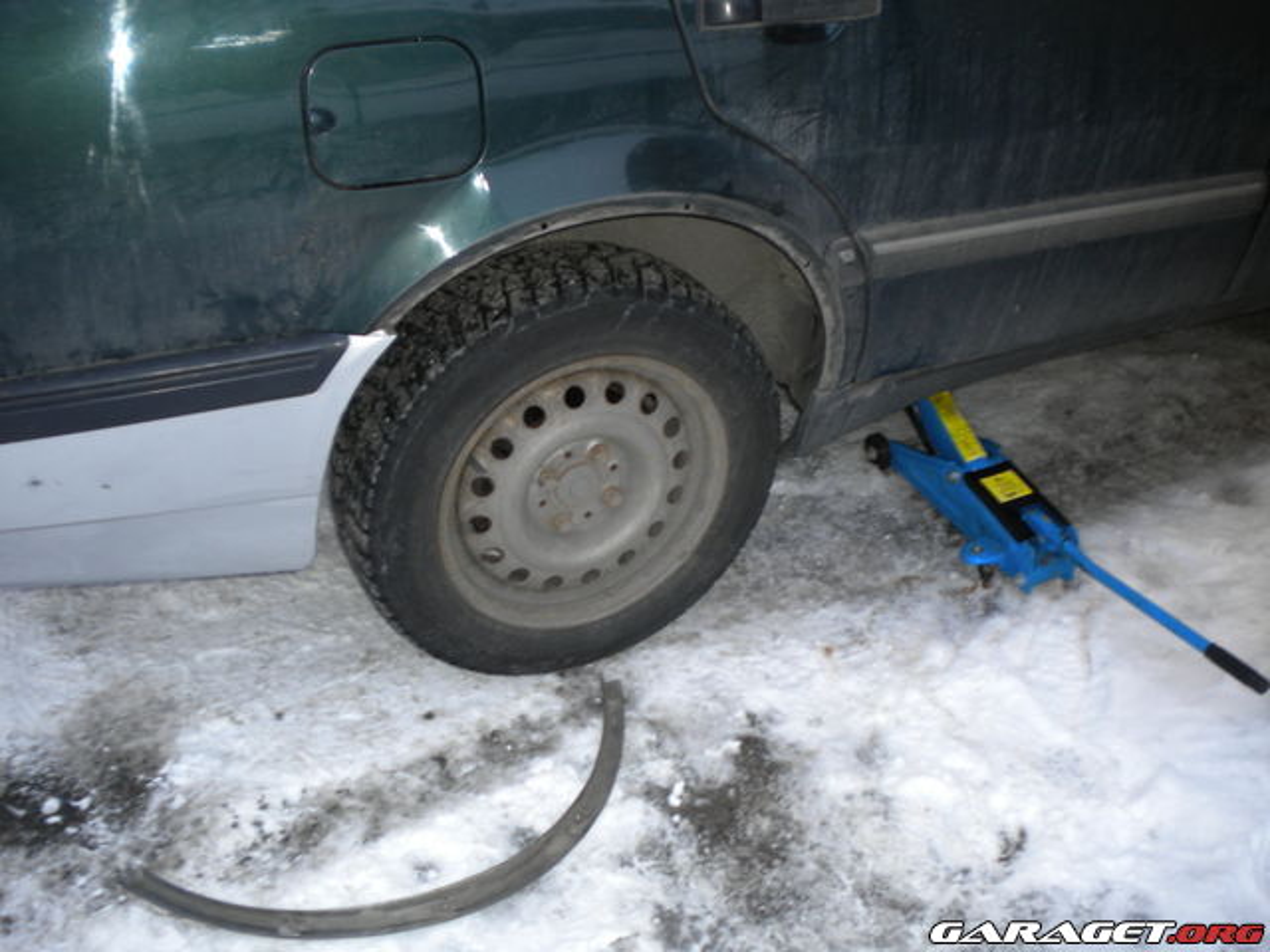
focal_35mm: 35
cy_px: 476
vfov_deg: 40.7
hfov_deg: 52.6
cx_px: 635
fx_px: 1284
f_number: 3.1
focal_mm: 6.3
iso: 80
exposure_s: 1/30
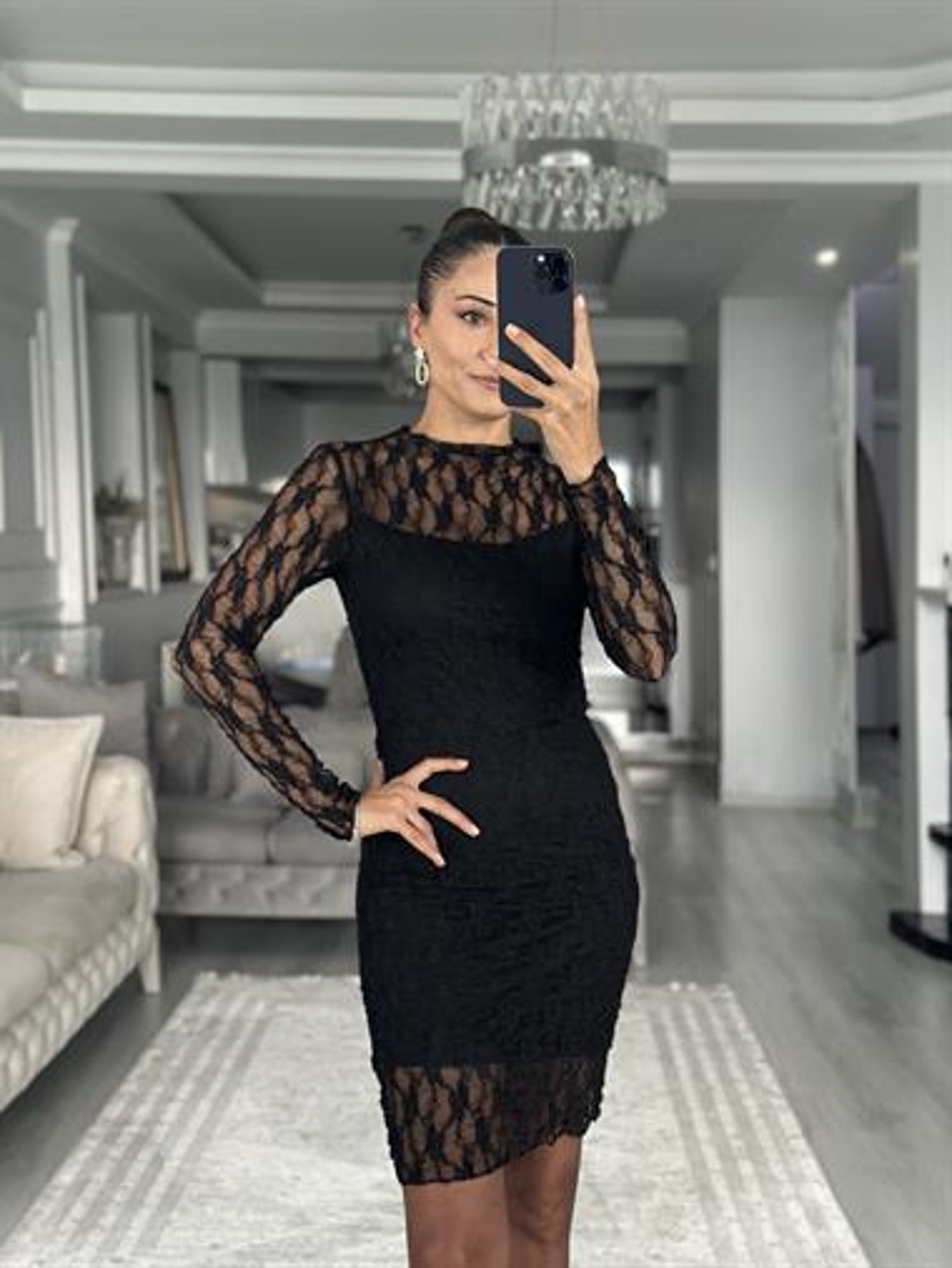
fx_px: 1759
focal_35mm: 48
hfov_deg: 30.3
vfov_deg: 39.6
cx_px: 476
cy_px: 634
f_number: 1.78
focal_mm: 6.86
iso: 320
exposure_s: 1/60
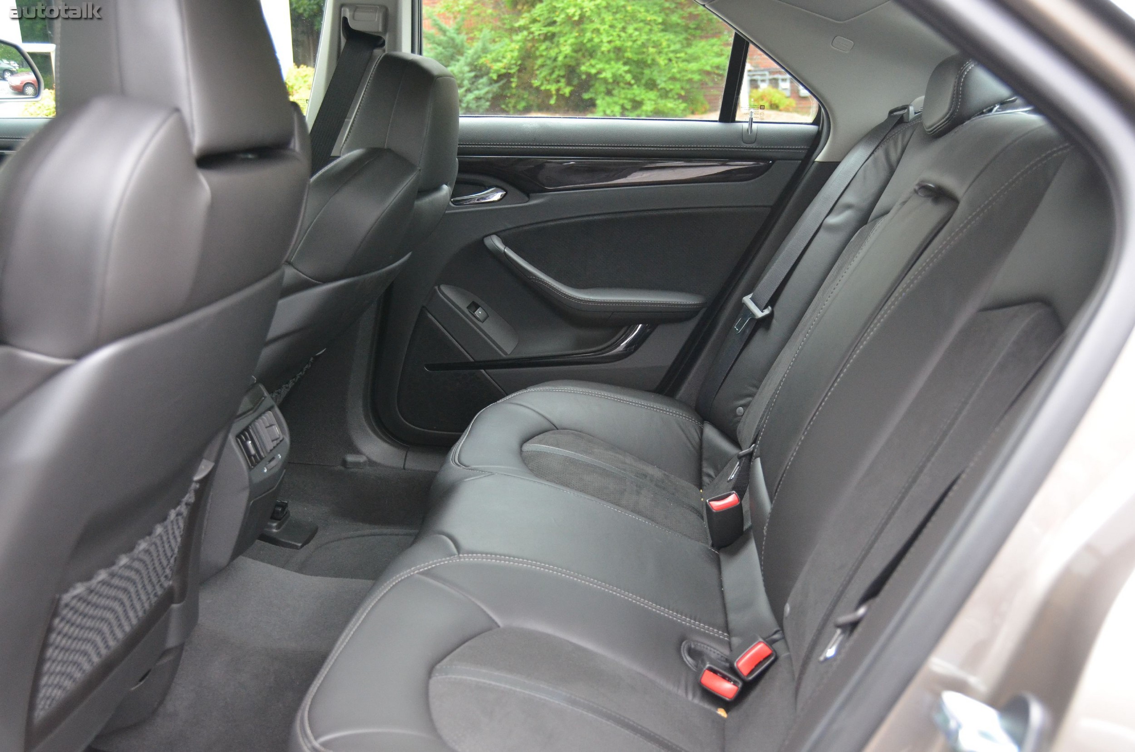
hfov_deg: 53.2
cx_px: 568
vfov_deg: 36.7
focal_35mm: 36
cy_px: 376
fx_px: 1133
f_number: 3.8
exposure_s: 1/160
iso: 1600
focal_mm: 24
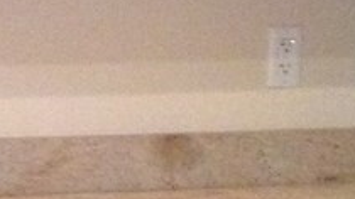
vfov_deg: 4.6
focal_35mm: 263
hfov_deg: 8.0
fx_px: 2475
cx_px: -232
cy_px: 260
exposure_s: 1/20
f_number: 2.4
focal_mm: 4.12
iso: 320
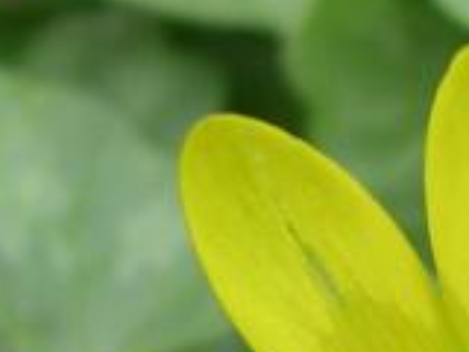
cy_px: 569
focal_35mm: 190
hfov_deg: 10.3
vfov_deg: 7.6
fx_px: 2574
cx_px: 443
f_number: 2.8
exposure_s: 1/216
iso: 100
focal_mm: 5.8
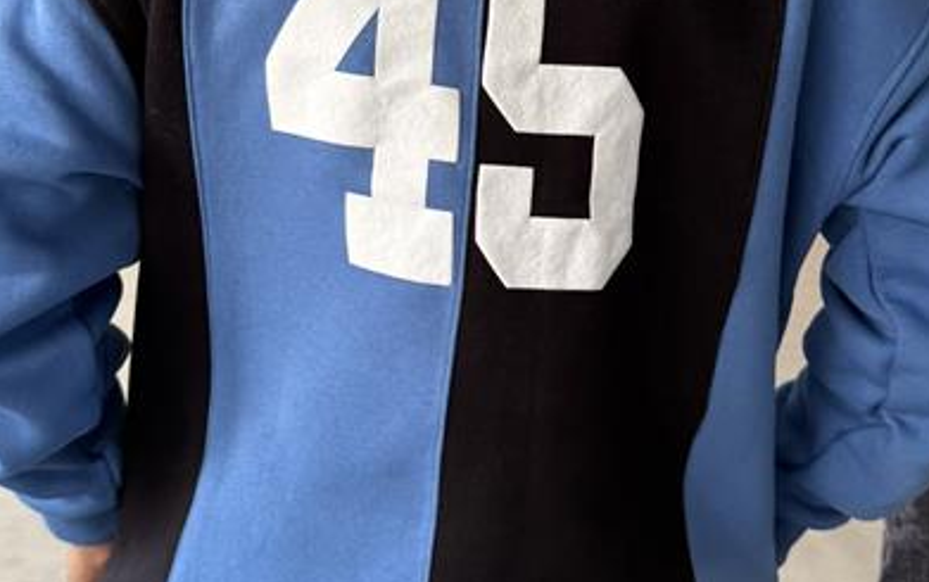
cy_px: 102
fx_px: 1317
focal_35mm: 52
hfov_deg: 38.8
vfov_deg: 24.5
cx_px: 440
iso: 100
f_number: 1.78
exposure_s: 1/121
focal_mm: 6.76
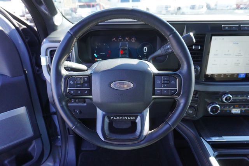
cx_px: 124
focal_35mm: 24
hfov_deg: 73.7
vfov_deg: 53.2
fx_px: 166
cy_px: 83
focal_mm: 16
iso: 1250
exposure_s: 1/800
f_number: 4
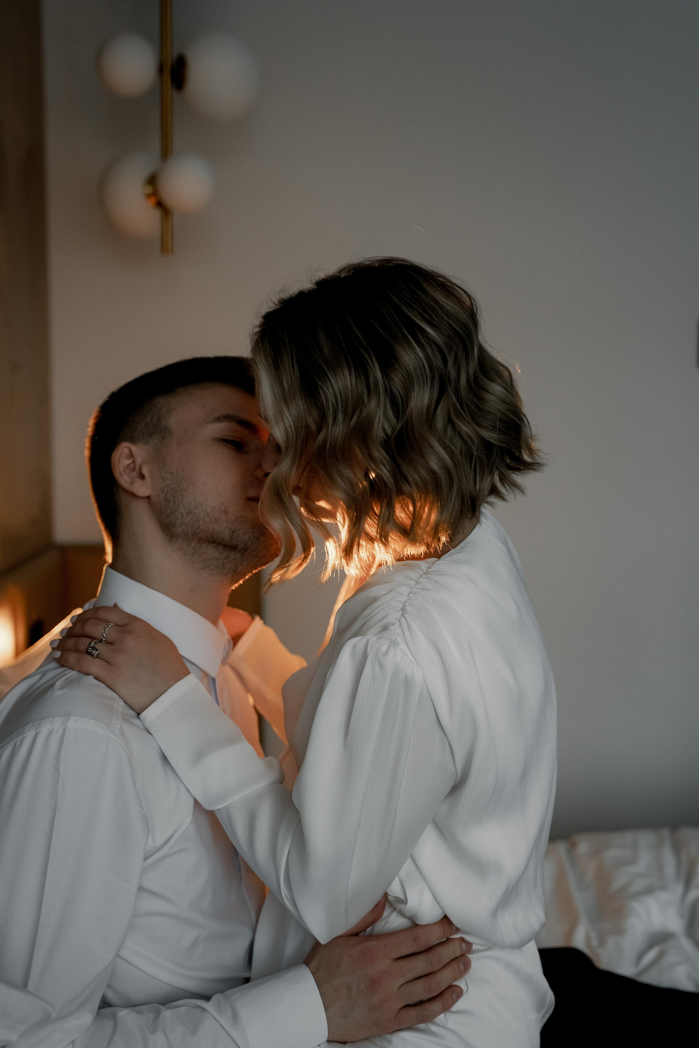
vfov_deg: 41.9
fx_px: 1369
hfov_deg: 28.6
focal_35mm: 47
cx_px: 350
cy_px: 524
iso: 1600
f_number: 3.2
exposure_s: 1/250
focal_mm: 47
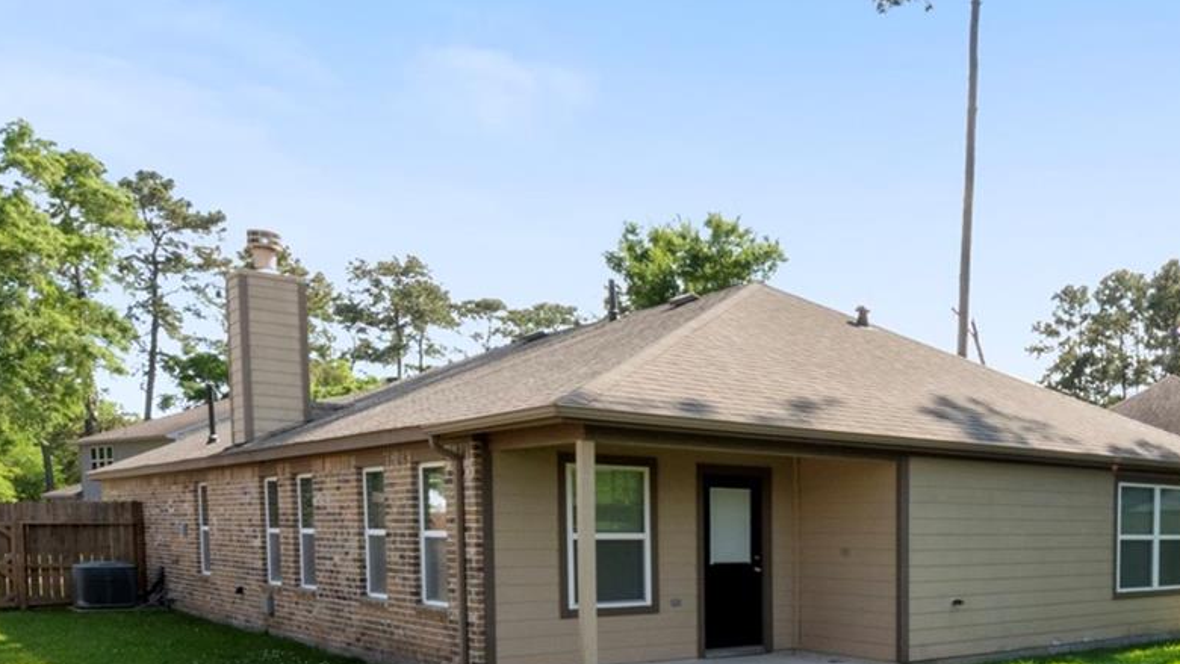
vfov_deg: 34.1
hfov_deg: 52.4
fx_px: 1033
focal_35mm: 33
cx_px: 1057
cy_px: 568
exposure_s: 1/60
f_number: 9
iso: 800
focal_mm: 12
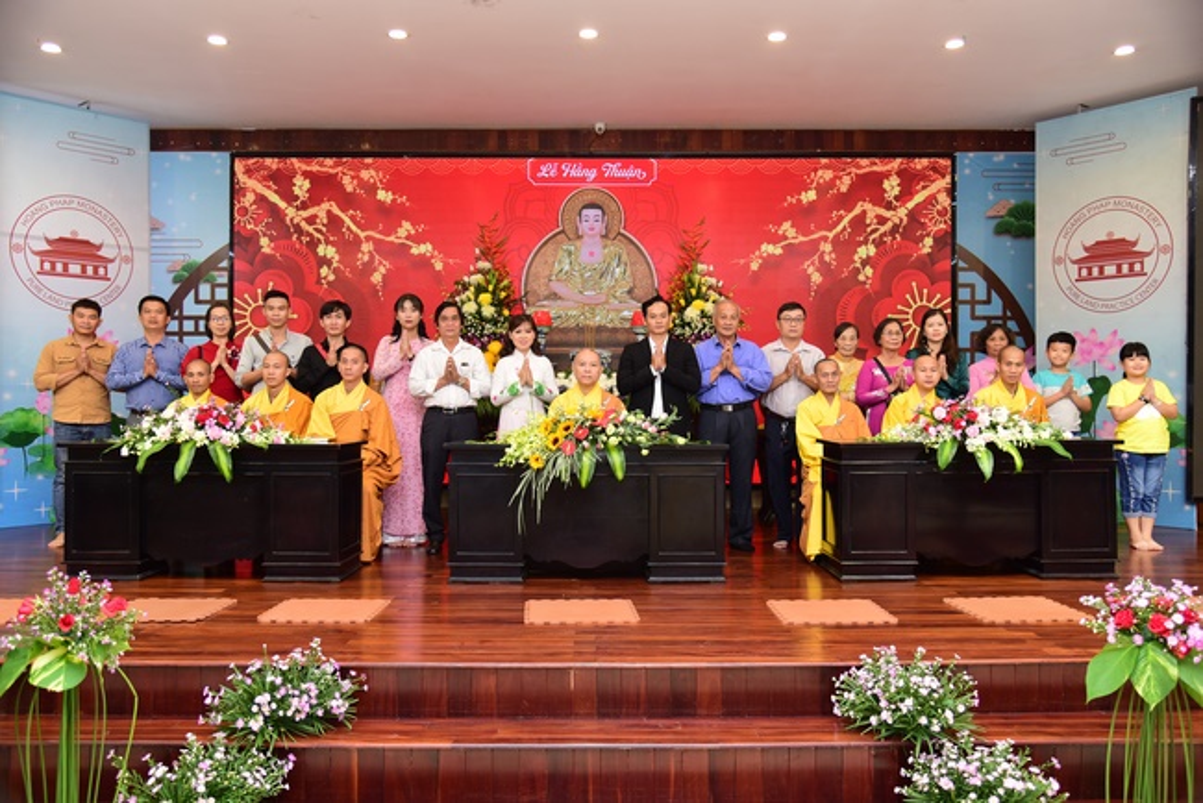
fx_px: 1036
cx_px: 602
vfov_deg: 42.4
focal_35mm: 31
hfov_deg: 60.3
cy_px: 402
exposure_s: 1/60
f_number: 4
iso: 800
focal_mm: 31
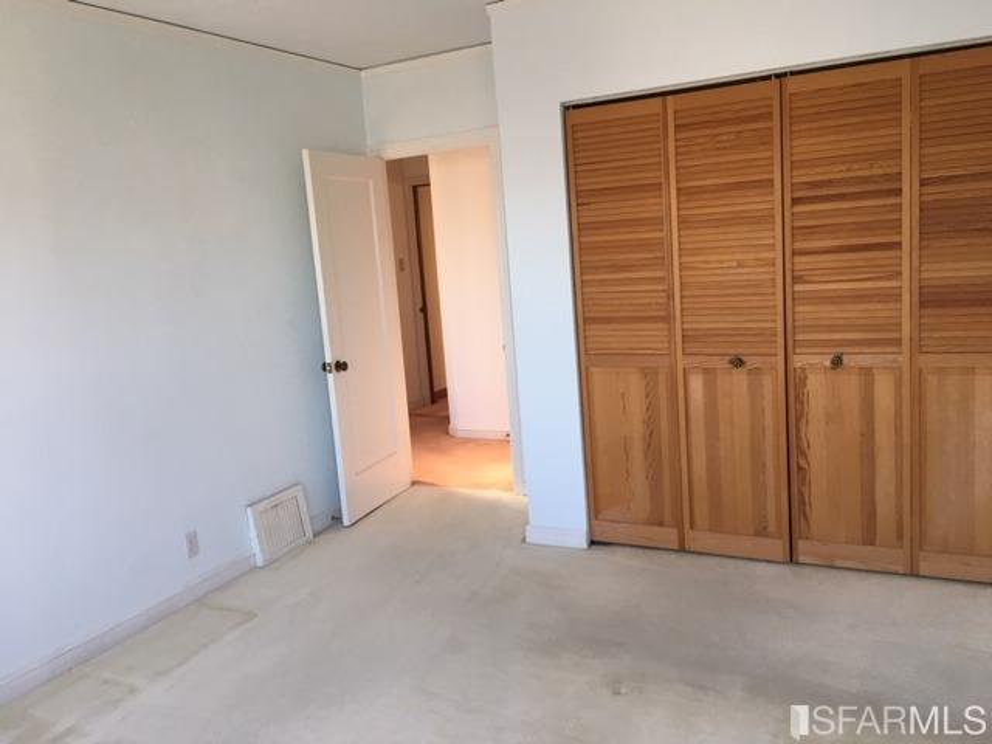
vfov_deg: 48.2
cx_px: 496
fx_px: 831
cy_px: 372
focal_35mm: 29
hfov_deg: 61.7
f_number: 2.2
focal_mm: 4.15
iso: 25
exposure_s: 1/40
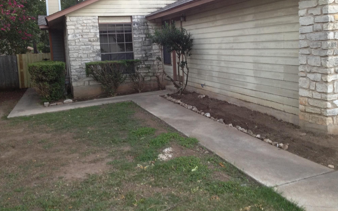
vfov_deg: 33.5
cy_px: 83
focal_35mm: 38
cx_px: 172
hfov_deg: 51.5
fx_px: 350
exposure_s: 1/20
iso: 100
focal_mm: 4.28
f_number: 2.4
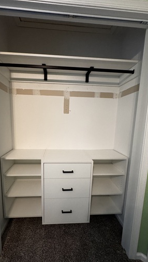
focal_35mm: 16
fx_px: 112
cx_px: 64
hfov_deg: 66.8
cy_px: 137
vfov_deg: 99.3
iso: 800
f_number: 2.2
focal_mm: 2.22
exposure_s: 1/60
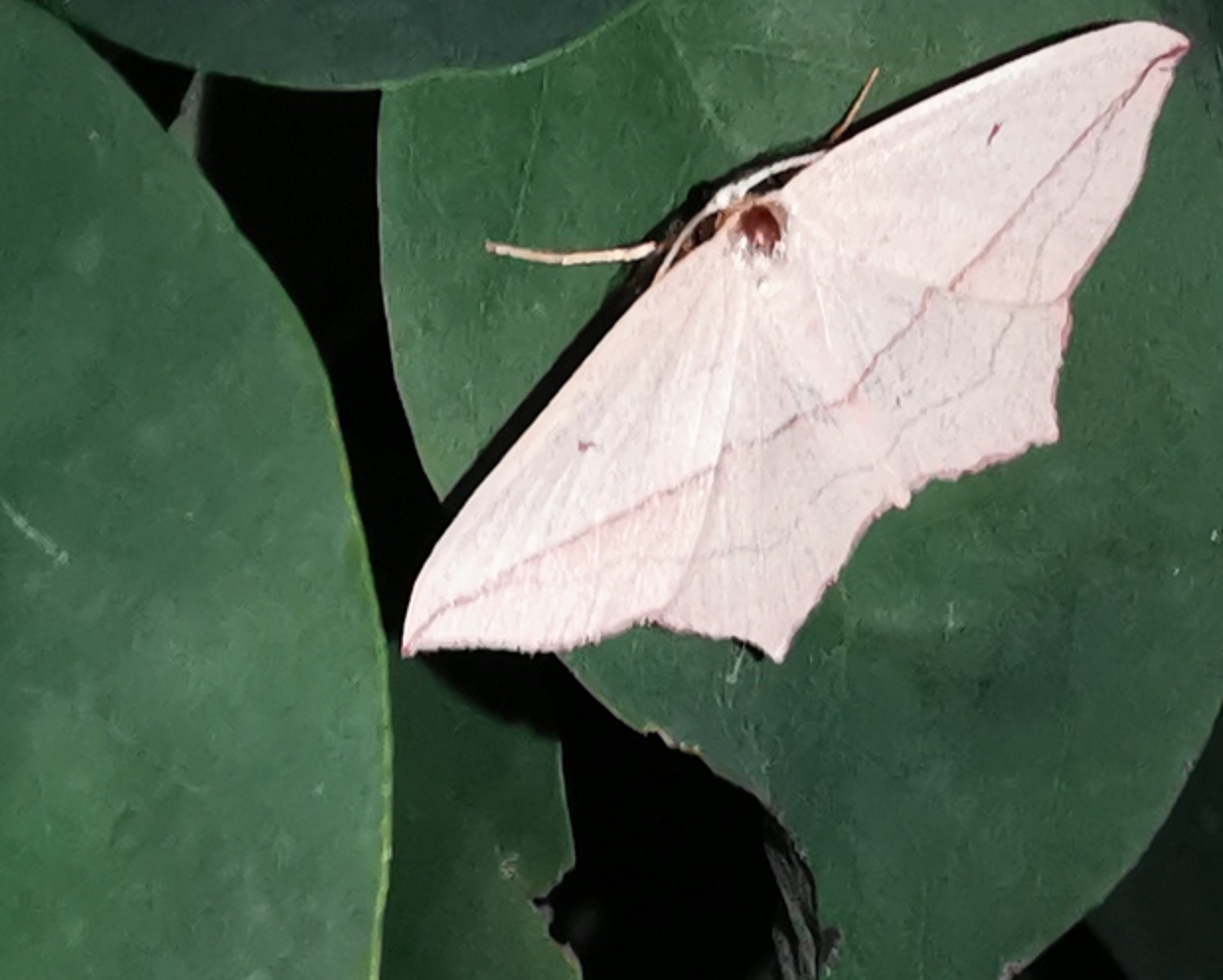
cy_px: 530
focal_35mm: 82
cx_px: 756
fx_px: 2970
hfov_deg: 23.2
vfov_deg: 18.7
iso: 200
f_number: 2.2
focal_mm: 2.26
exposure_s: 1/50
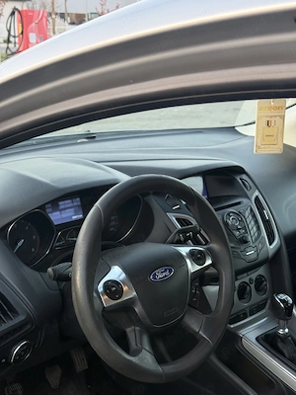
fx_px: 547
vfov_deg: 39.7
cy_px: 198
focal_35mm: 48
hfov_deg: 30.3
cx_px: 148
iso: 125
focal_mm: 6.76
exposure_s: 1/63
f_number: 1.78
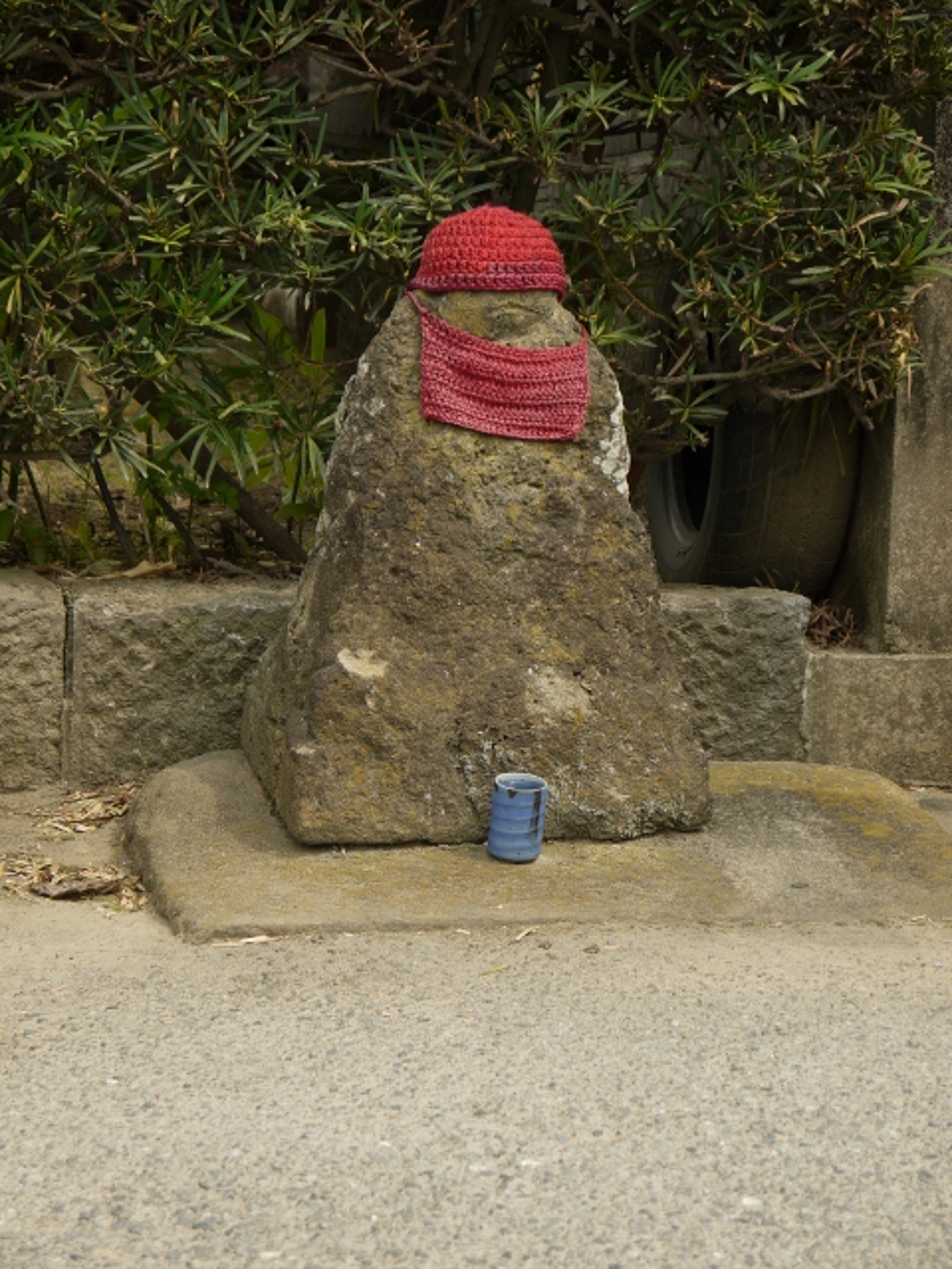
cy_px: 634
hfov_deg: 17.6
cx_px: 476
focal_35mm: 84
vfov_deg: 23.3
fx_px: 3080
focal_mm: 42
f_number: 6.3
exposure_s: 1/200
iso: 100
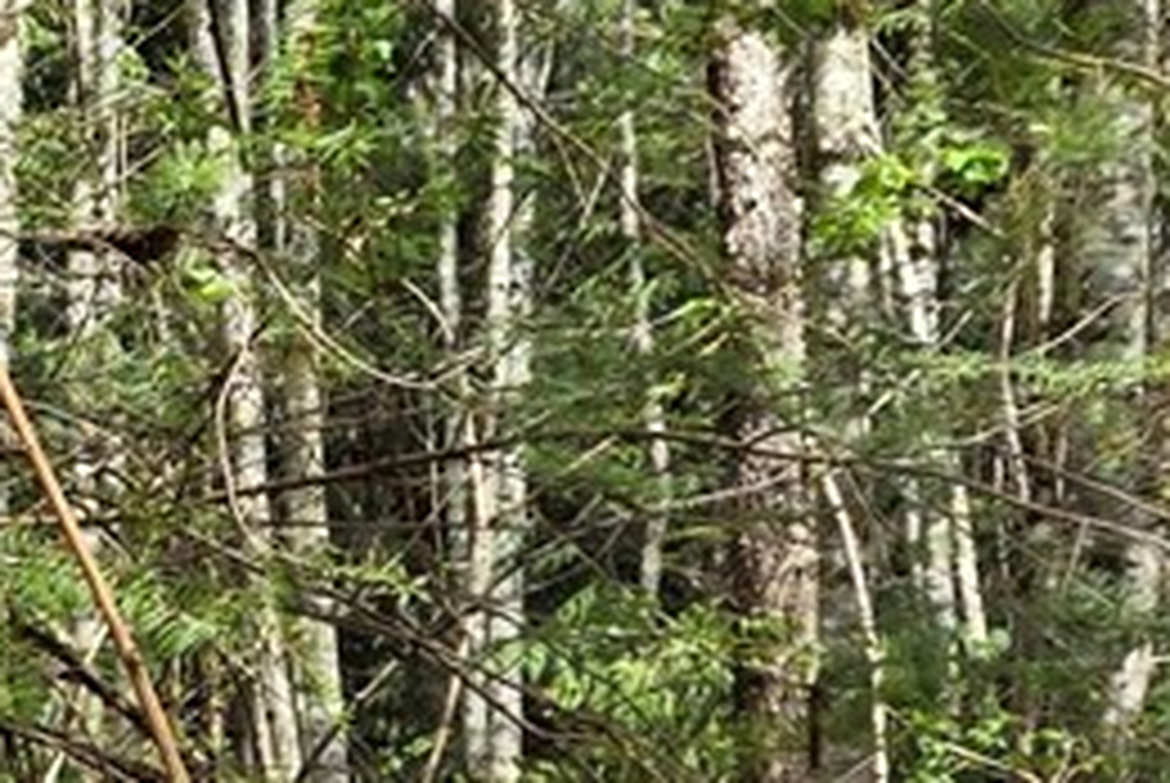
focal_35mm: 147
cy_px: 819
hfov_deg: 11.6
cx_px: -1566
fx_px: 4783
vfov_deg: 9.3
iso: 25
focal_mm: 5.4
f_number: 1.8
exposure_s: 1/604
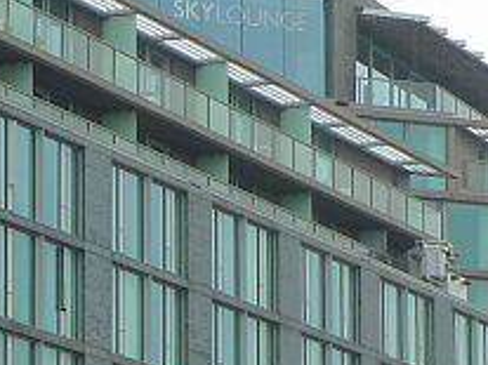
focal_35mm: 238
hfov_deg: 8.3
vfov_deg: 6.2
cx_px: 189
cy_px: 542
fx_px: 3353
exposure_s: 1/80
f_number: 3.8
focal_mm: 7.9
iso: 80
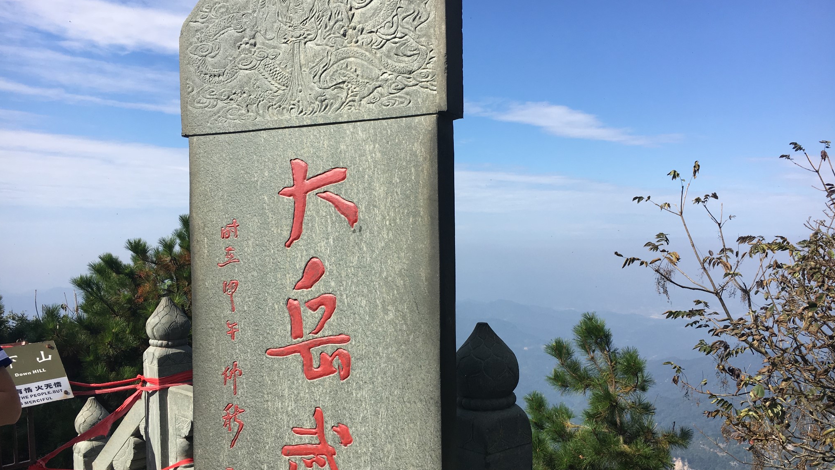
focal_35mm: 32
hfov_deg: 61.0
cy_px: 270
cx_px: 419
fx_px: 708
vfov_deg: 36.6
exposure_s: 1/1748
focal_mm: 4.15
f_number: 2.2
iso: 25
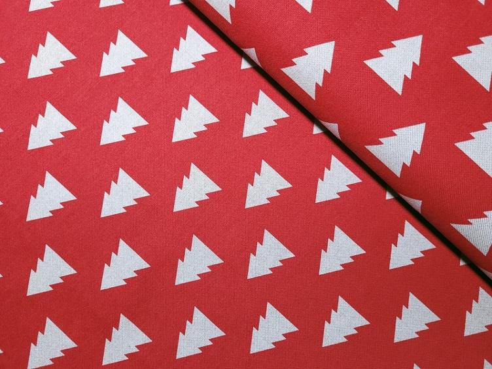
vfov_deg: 53.1
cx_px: 246
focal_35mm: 26
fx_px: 370
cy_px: 184
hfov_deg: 67.3
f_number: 1.8
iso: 80
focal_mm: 5.4
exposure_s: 1/90
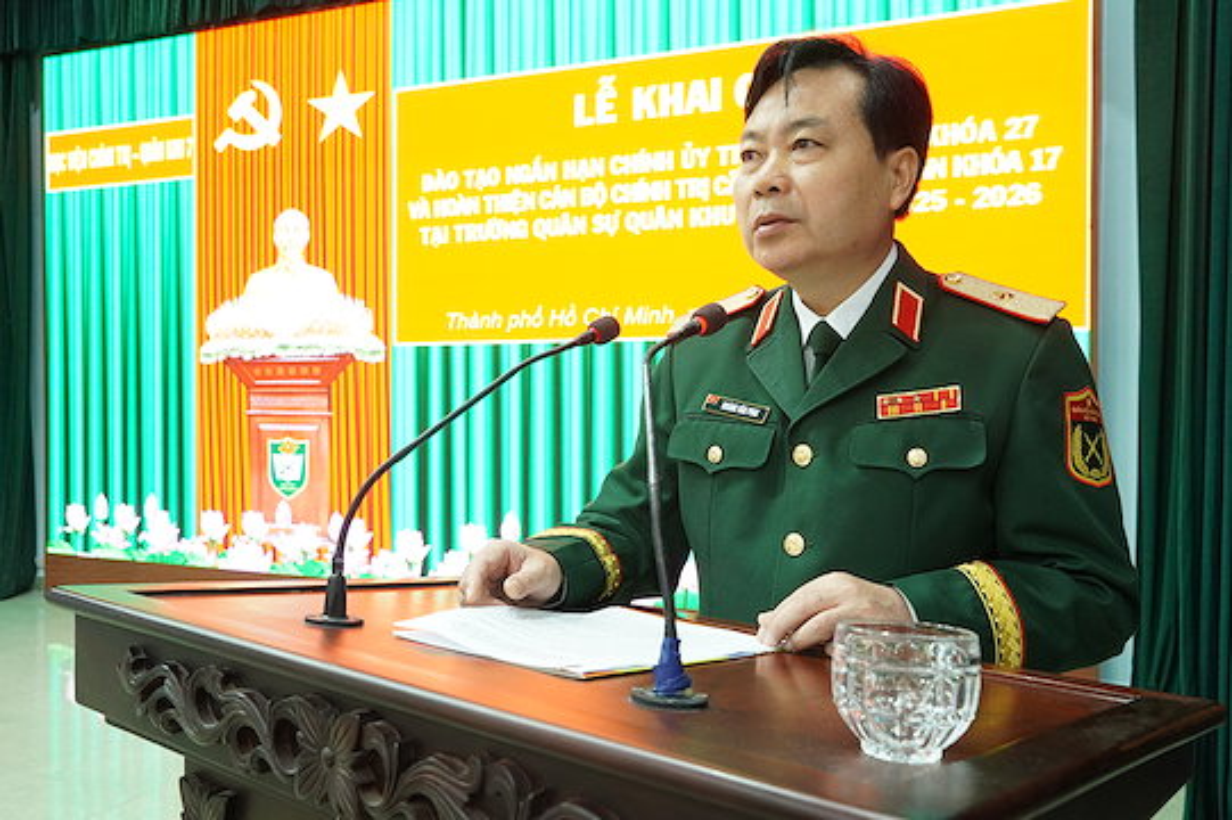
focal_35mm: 33
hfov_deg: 57.3
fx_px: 1129
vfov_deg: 39.9
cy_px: 410
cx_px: 616
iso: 2500
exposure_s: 1/50
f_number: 5.6
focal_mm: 22
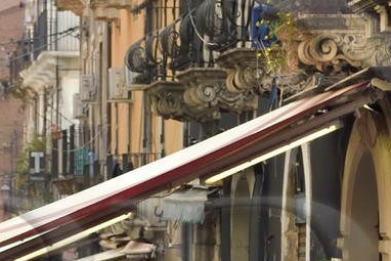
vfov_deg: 4.7
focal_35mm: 293
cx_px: 132
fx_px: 3183
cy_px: 367
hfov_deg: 7.0
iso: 200
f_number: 9
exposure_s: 1/125
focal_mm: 70
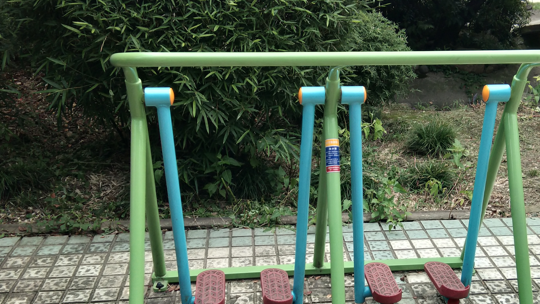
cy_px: 183
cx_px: 339
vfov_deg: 23.5
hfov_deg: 40.3
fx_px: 730
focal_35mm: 51
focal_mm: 3.69
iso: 50
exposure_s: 1/297
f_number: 2.2
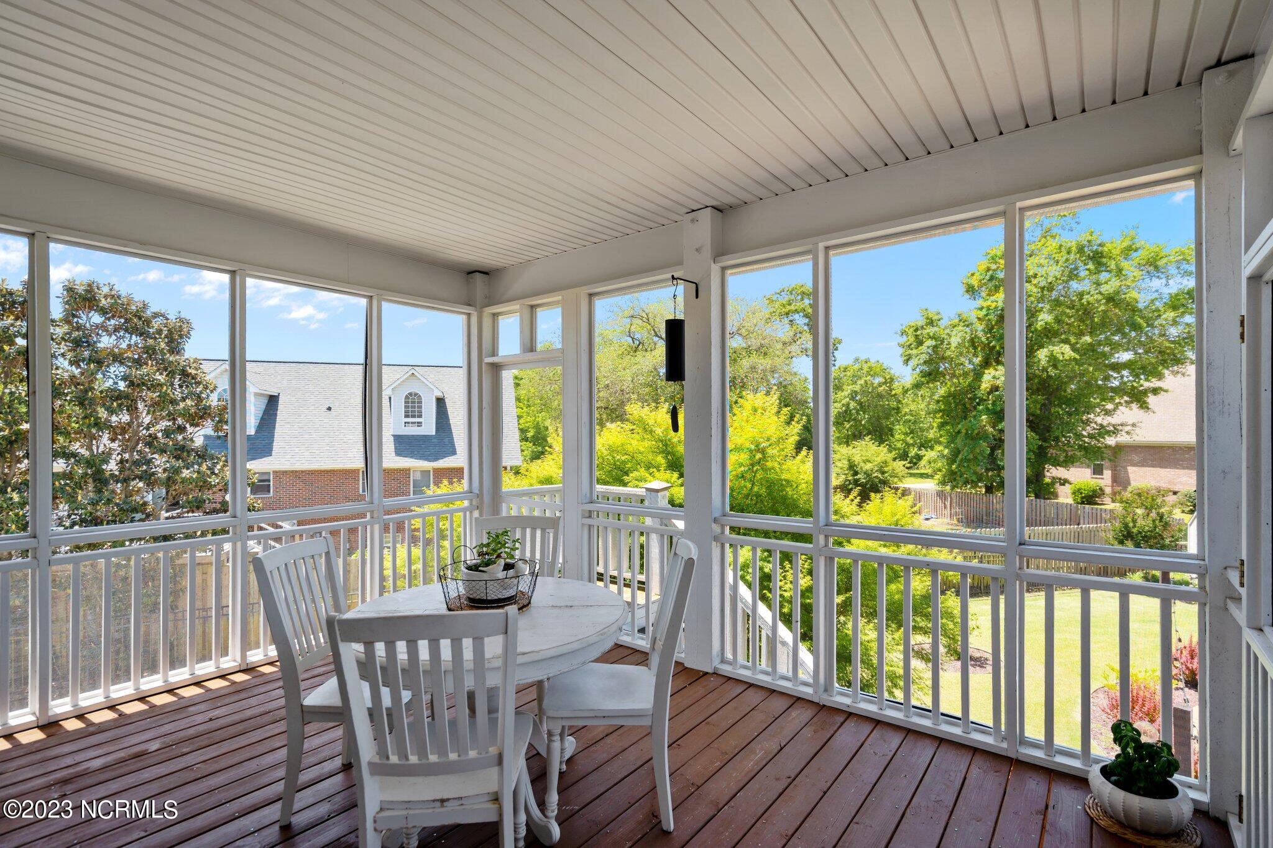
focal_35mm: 16
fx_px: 566
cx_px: 636
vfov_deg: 73.7
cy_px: 424
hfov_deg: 96.7
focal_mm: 16
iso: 100
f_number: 4
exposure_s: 1/160
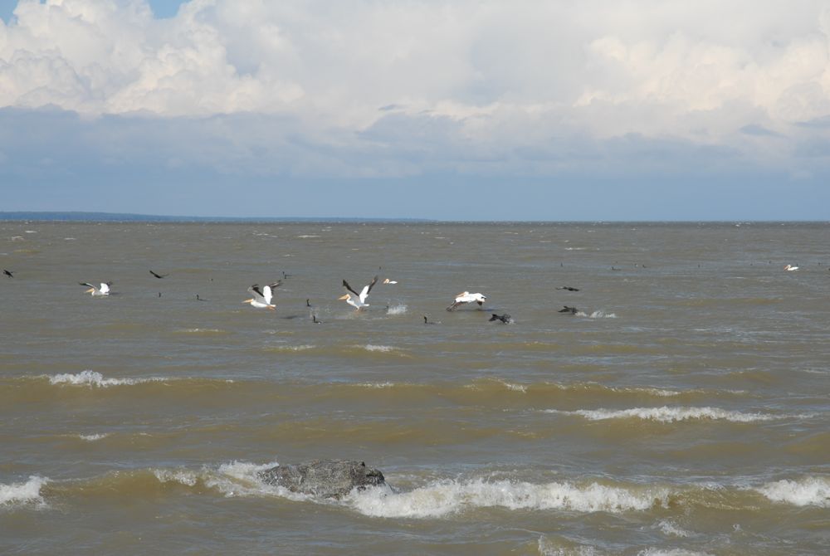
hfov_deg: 19.4
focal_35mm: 105
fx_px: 2424
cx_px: 415
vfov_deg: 13.1
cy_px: 278
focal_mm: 70
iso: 100
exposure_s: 1/320
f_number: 9
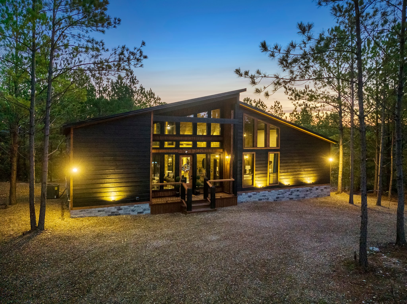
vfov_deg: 56.8
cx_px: 204
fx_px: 282
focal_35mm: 24
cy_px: 152
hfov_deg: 71.6
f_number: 2.8
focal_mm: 12.29
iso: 400
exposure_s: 1/100
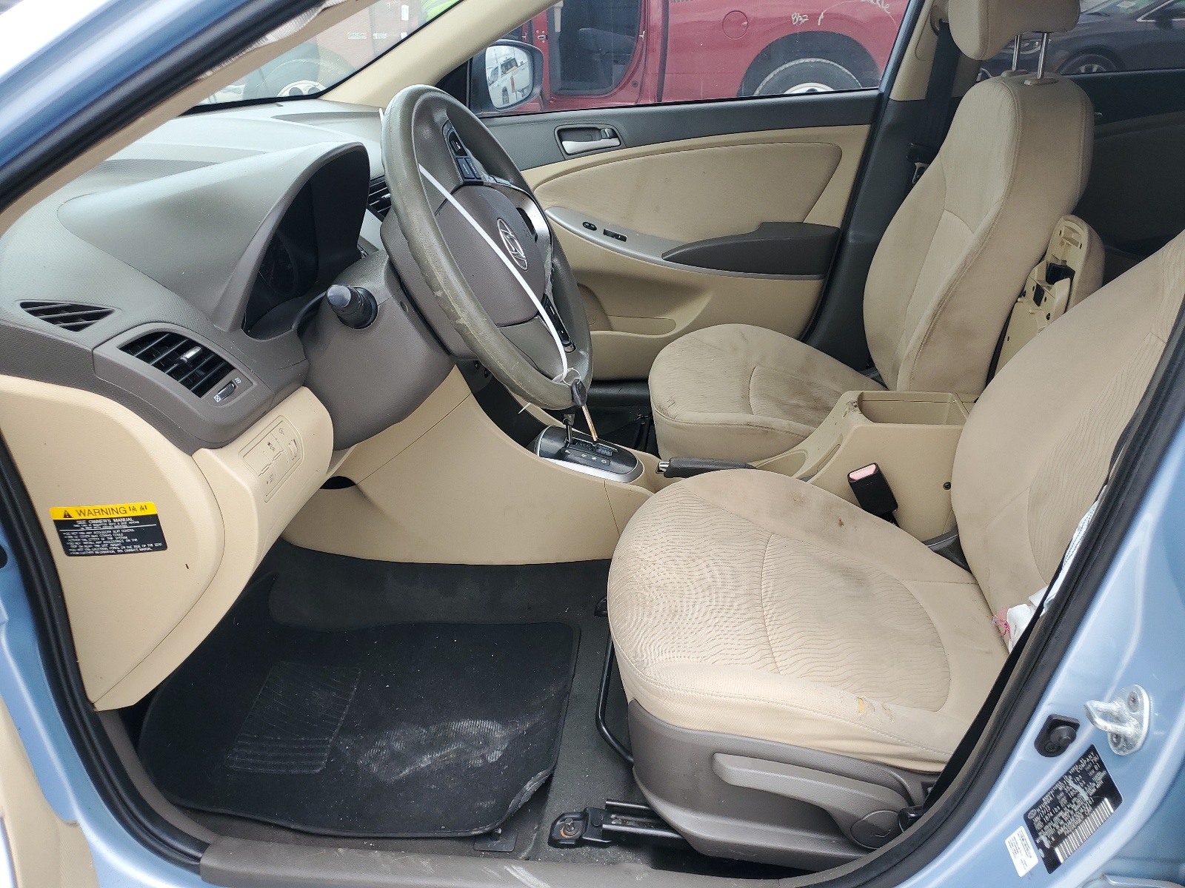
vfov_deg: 53.1
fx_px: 890
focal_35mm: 26
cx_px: 592
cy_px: 444
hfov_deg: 67.3
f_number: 1.5
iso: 50
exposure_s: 1/417
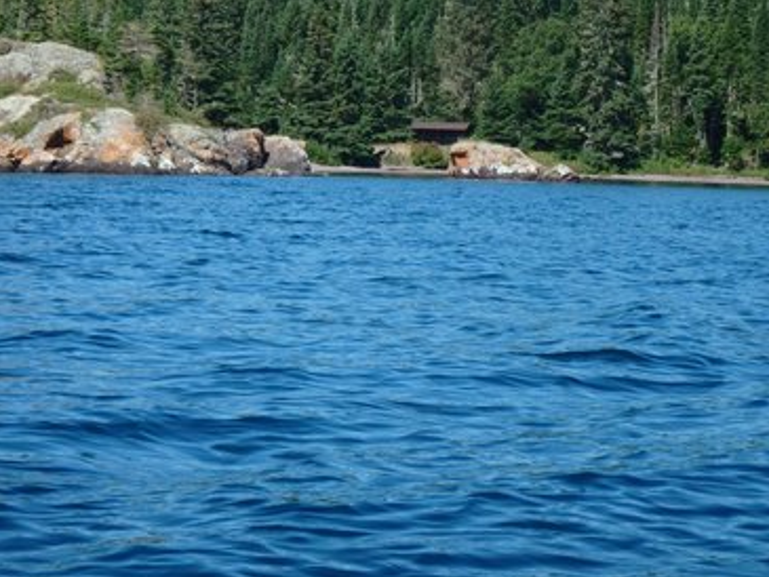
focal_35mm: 115
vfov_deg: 12.9
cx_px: 350
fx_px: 2556
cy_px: 280
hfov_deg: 17.1
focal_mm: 18.7
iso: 125
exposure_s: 1/400
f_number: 5.7
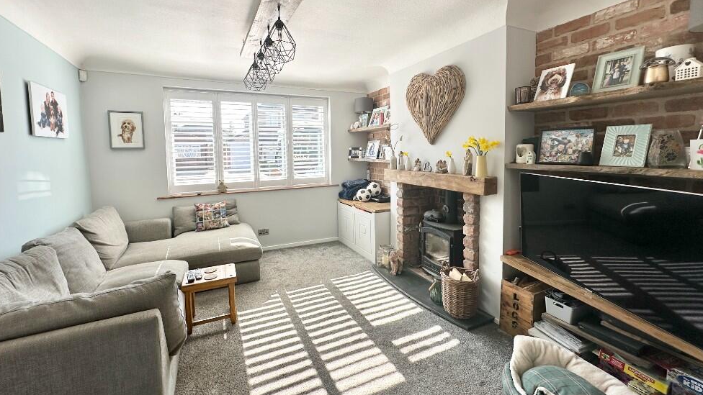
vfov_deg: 66.7
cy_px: 168
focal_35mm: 16
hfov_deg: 99.3
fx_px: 298
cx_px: 339
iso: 40
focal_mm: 2.22
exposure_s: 1/299
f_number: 2.2
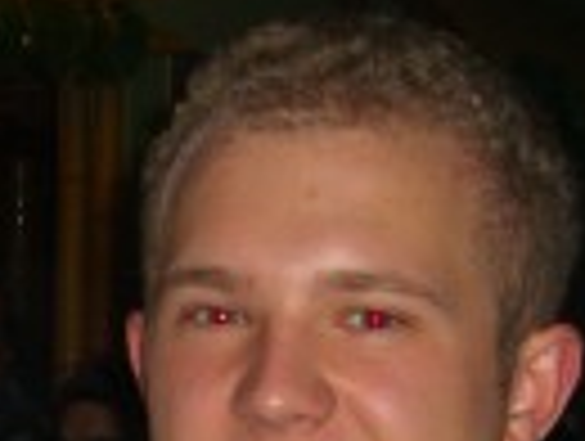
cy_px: 634
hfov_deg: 11.3
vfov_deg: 8.4
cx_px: 158
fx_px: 2963
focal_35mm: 175
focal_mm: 7.9
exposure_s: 1/60
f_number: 2.8
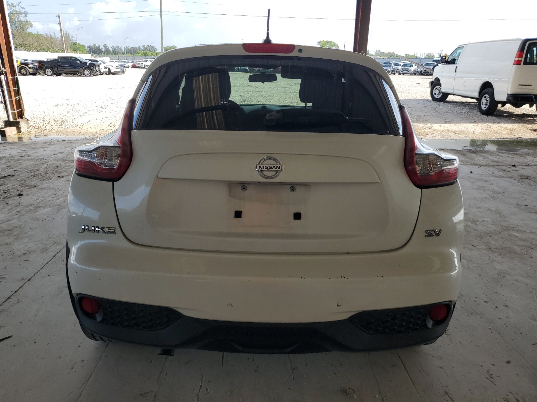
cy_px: 201
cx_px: 268
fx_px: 403
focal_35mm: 26
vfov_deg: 53.1
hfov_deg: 67.3
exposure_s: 1/1429
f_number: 1.5
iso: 50
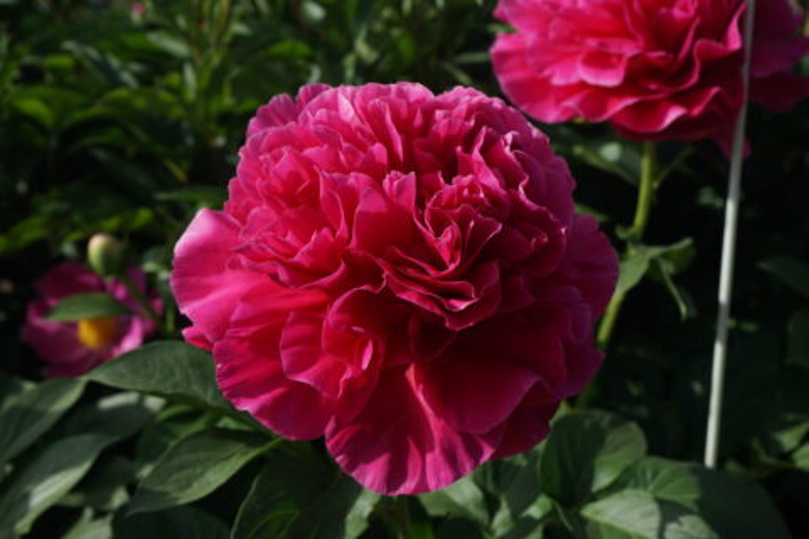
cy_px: 270
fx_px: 1258
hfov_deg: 35.6
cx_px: 404
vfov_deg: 24.2
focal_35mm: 56
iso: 200
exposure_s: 1/400
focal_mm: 56
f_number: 9
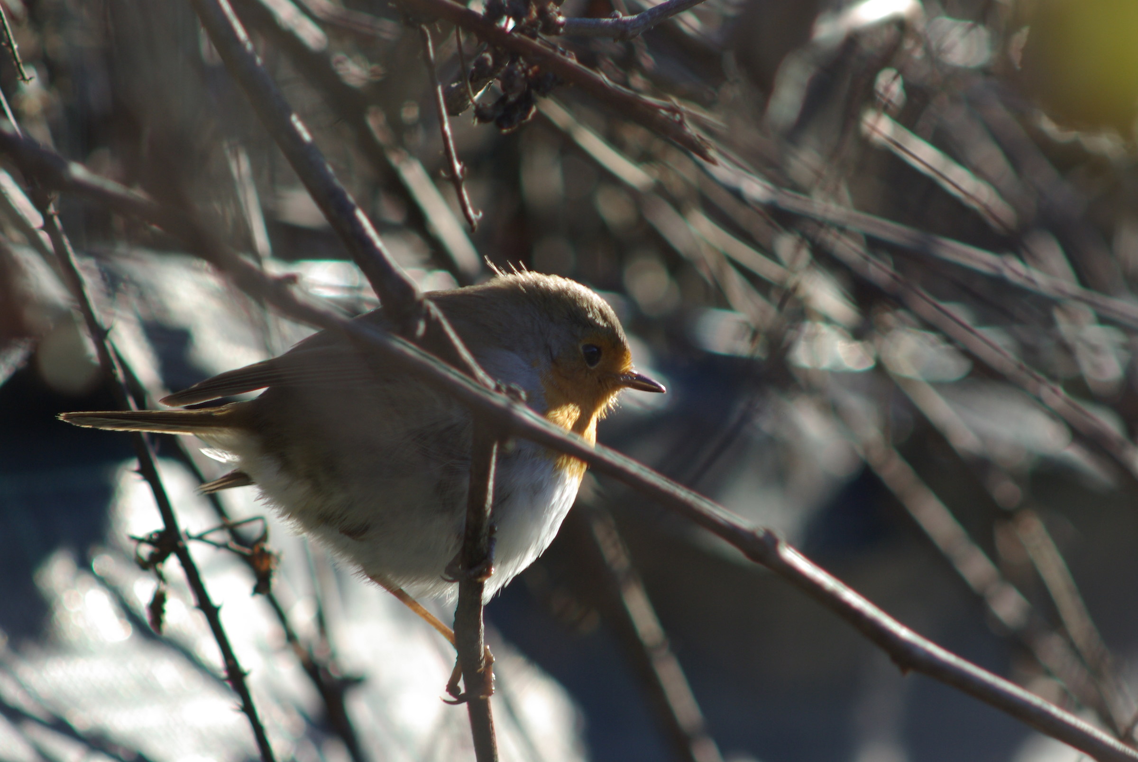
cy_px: 381
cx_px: 569
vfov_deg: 2.3
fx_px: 18987
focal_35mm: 600
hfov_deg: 3.4
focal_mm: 400
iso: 200
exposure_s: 1/180
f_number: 8
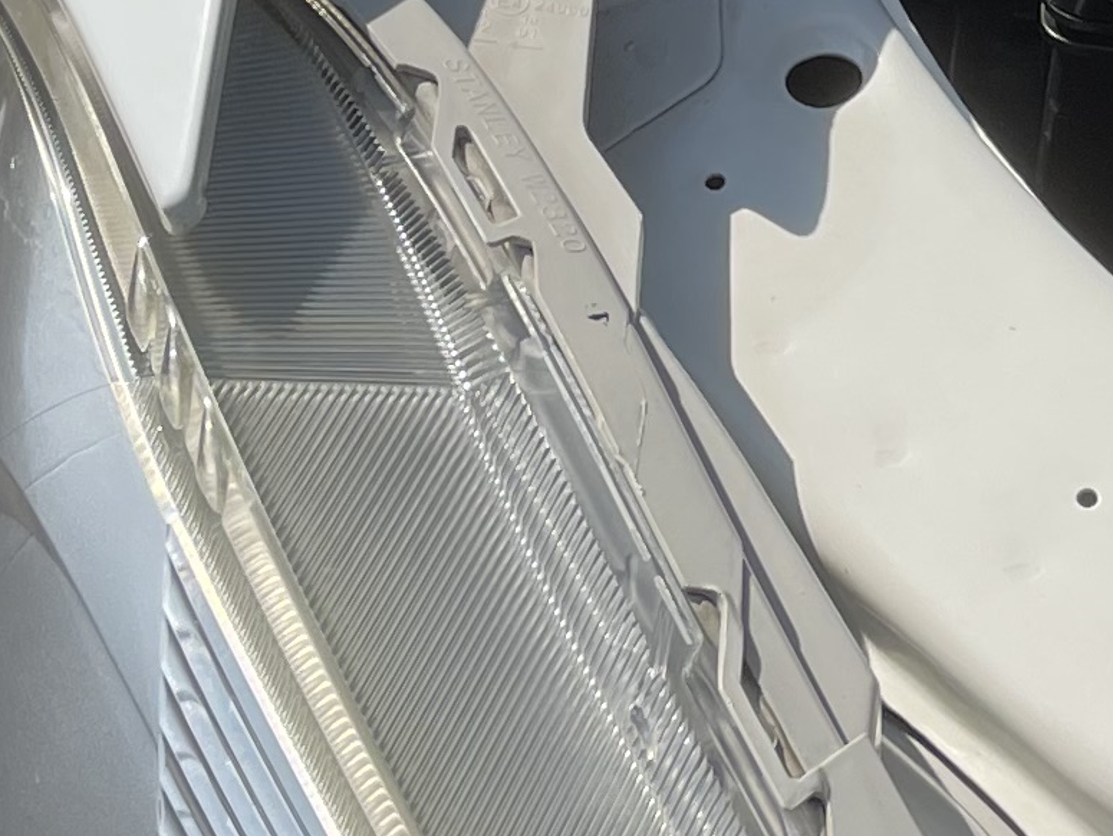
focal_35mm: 130
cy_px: -185
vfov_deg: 11.2
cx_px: 1439
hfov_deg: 14.5
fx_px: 4182
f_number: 1.6
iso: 32
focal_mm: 5.1
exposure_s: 1/3788
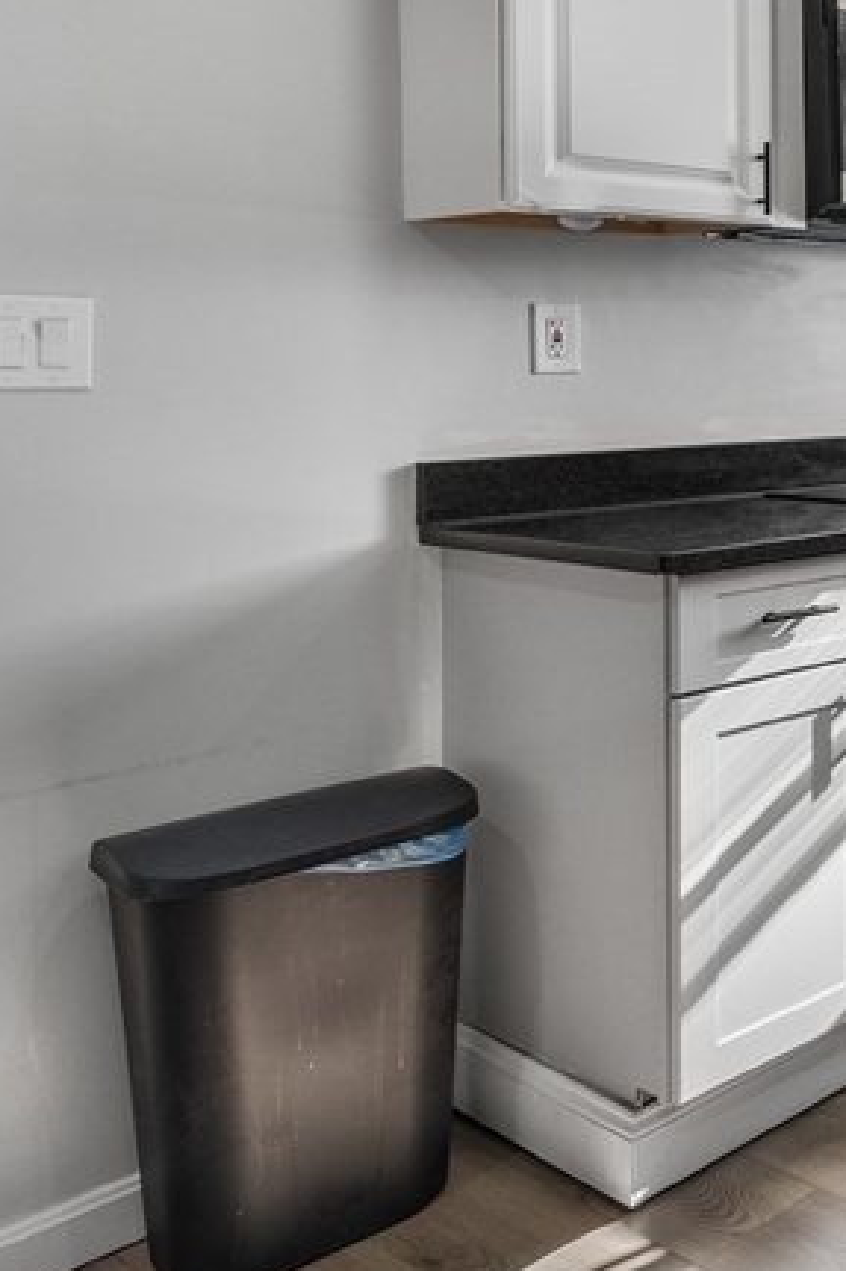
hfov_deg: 24.1
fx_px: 1340
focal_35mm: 38
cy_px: 358
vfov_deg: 49.2
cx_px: 1382
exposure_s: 1/13
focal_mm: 16
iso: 500
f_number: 8
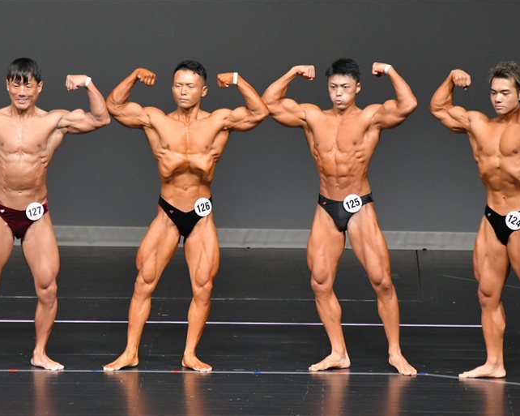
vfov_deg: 4.5
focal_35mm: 340
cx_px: 232
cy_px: 208
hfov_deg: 5.7
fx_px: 5230
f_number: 5.6
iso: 5000
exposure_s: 1/400
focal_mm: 200
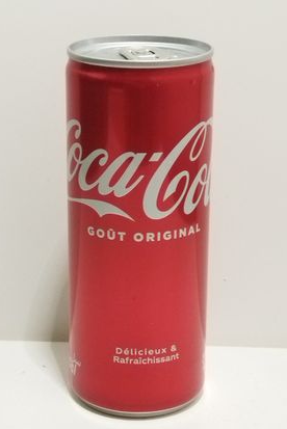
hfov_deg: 45.0
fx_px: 346
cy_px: 221
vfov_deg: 63.6
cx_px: 139
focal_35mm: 29
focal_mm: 4.71
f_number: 1.79
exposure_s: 1/100
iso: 132
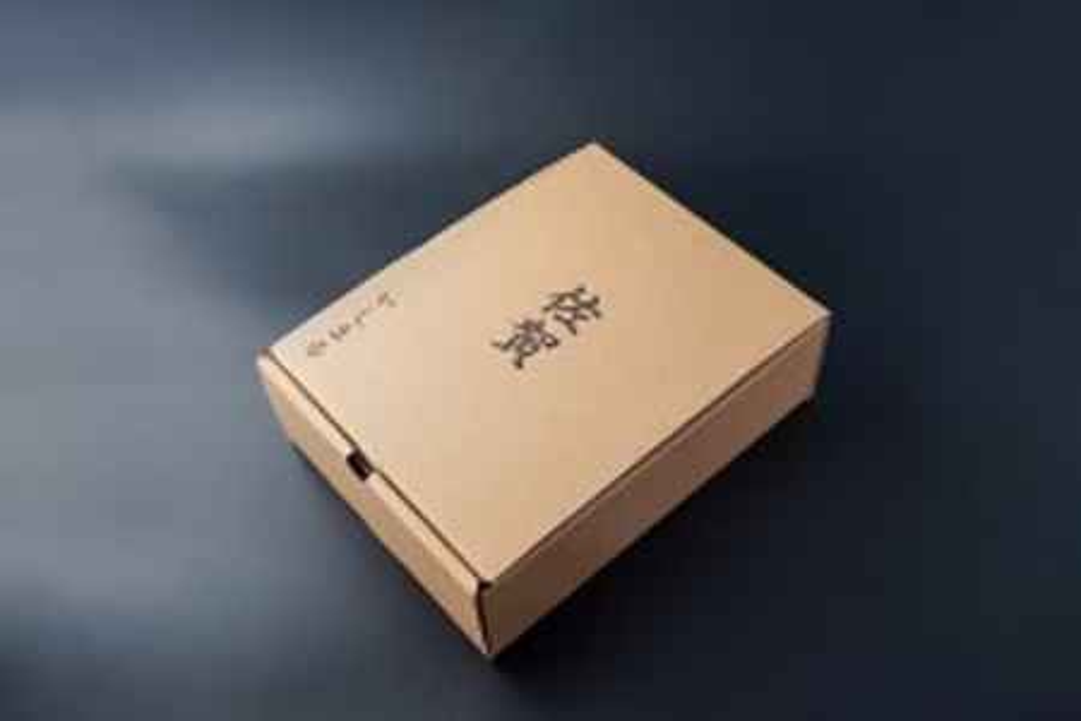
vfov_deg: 35.1
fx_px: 1141
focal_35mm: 38
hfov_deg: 50.7
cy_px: 360
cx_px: 540
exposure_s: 1/20
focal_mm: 38
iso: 400
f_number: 5
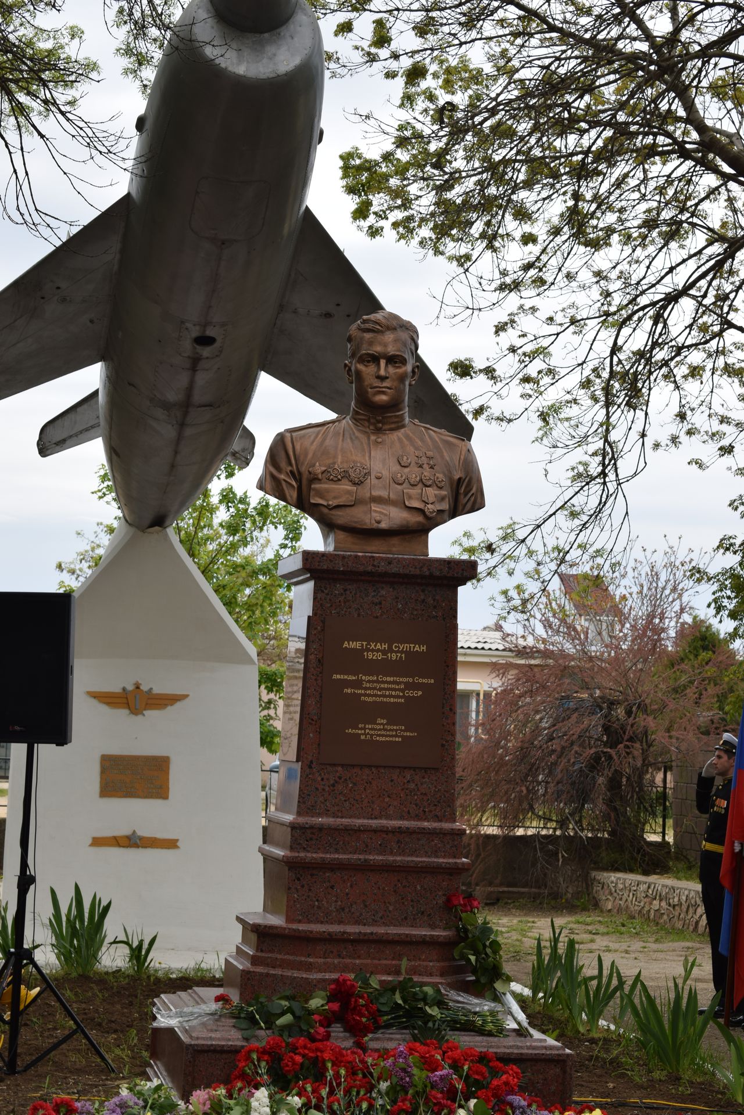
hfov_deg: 16.6
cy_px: 558
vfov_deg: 24.6
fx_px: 2557
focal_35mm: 82
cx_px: 372
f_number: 8
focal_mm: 55
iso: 100
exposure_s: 1/200
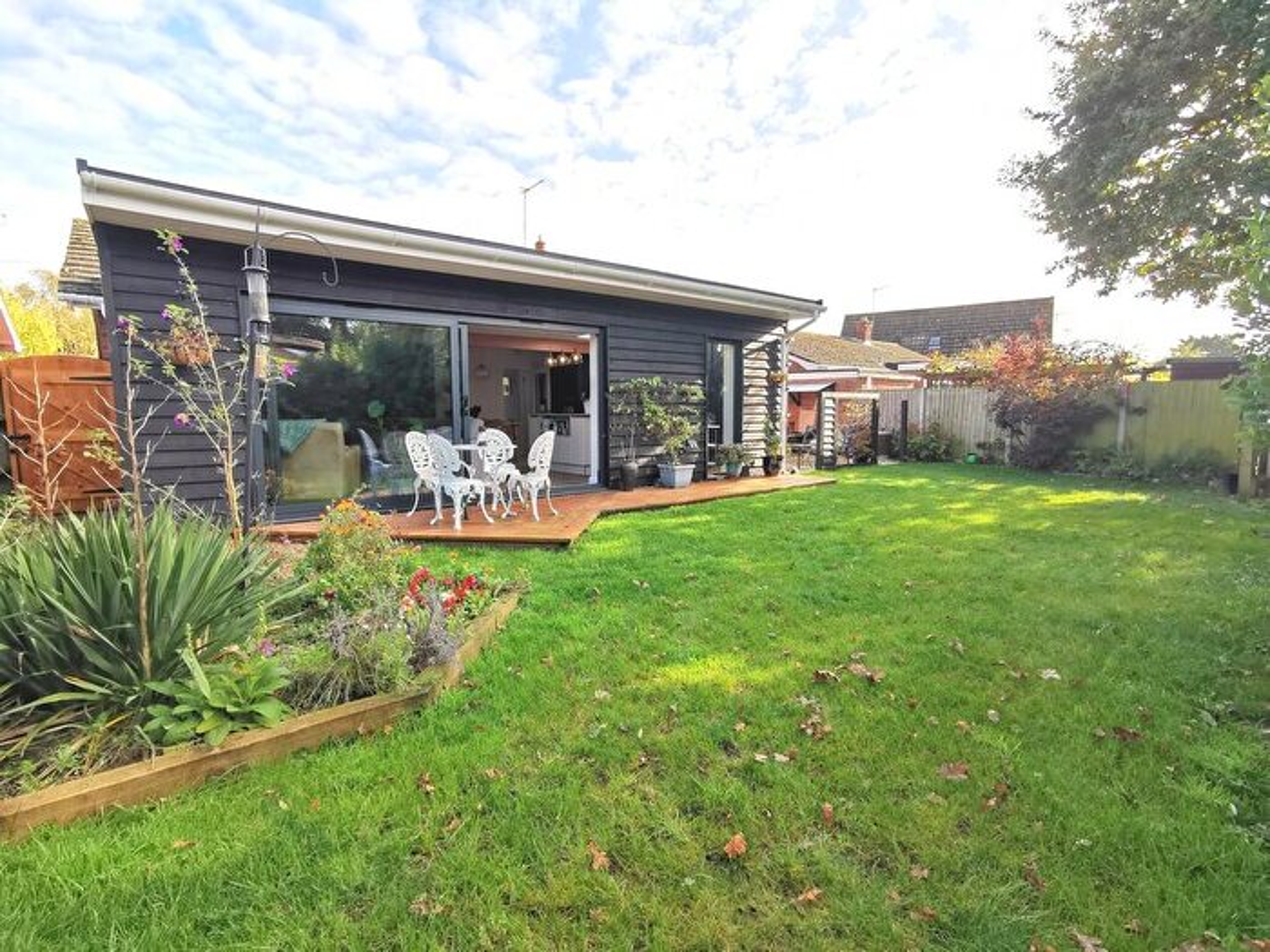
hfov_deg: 91.0
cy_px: 476
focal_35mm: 17
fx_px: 624
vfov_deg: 74.7
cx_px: 635
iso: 50
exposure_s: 1/259
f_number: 2.2
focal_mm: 2.26
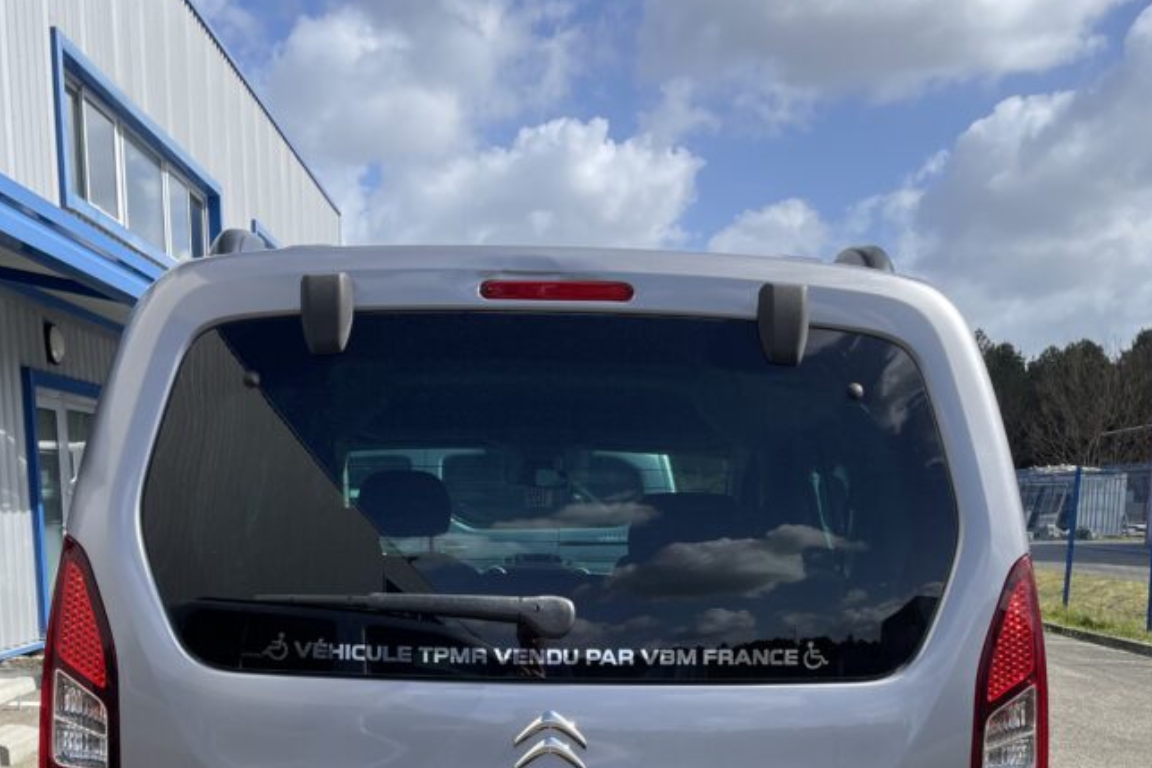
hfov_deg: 45.4
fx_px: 1376
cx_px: 560
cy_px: 782
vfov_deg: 29.0
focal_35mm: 43
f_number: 1.6
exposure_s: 1/2398
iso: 32
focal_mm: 4.2
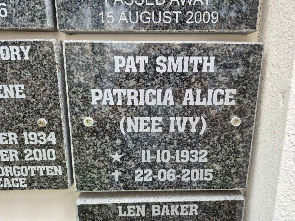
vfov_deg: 58.9
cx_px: 148
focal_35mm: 23
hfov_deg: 73.9
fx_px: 196
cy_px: 110
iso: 64
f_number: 1.8
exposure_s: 1/180
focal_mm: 5.4
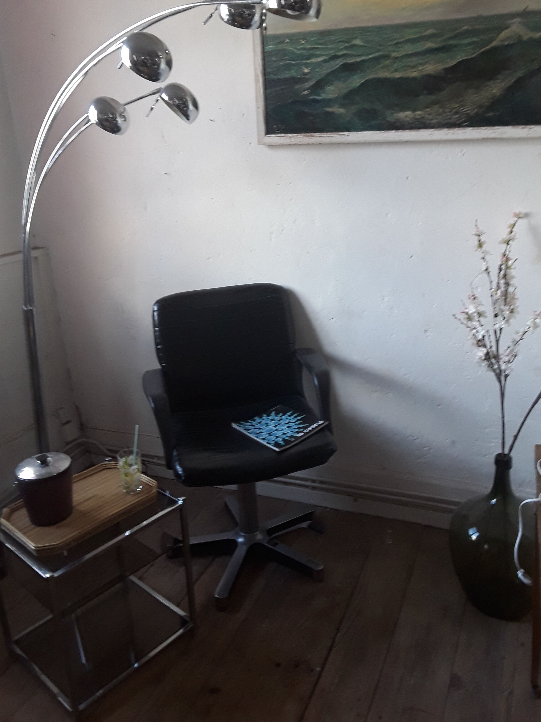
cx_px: 278
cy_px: 350
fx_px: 604
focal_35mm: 29
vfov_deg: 61.7
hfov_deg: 48.2
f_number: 1.9
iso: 64
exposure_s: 1/33
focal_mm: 2.91
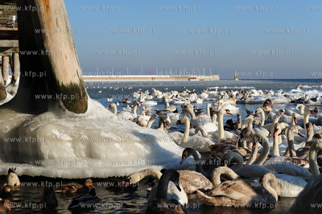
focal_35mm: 62
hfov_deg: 32.4
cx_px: 161
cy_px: 107
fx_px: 554
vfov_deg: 21.9
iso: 320
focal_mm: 62
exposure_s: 1/500
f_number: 11
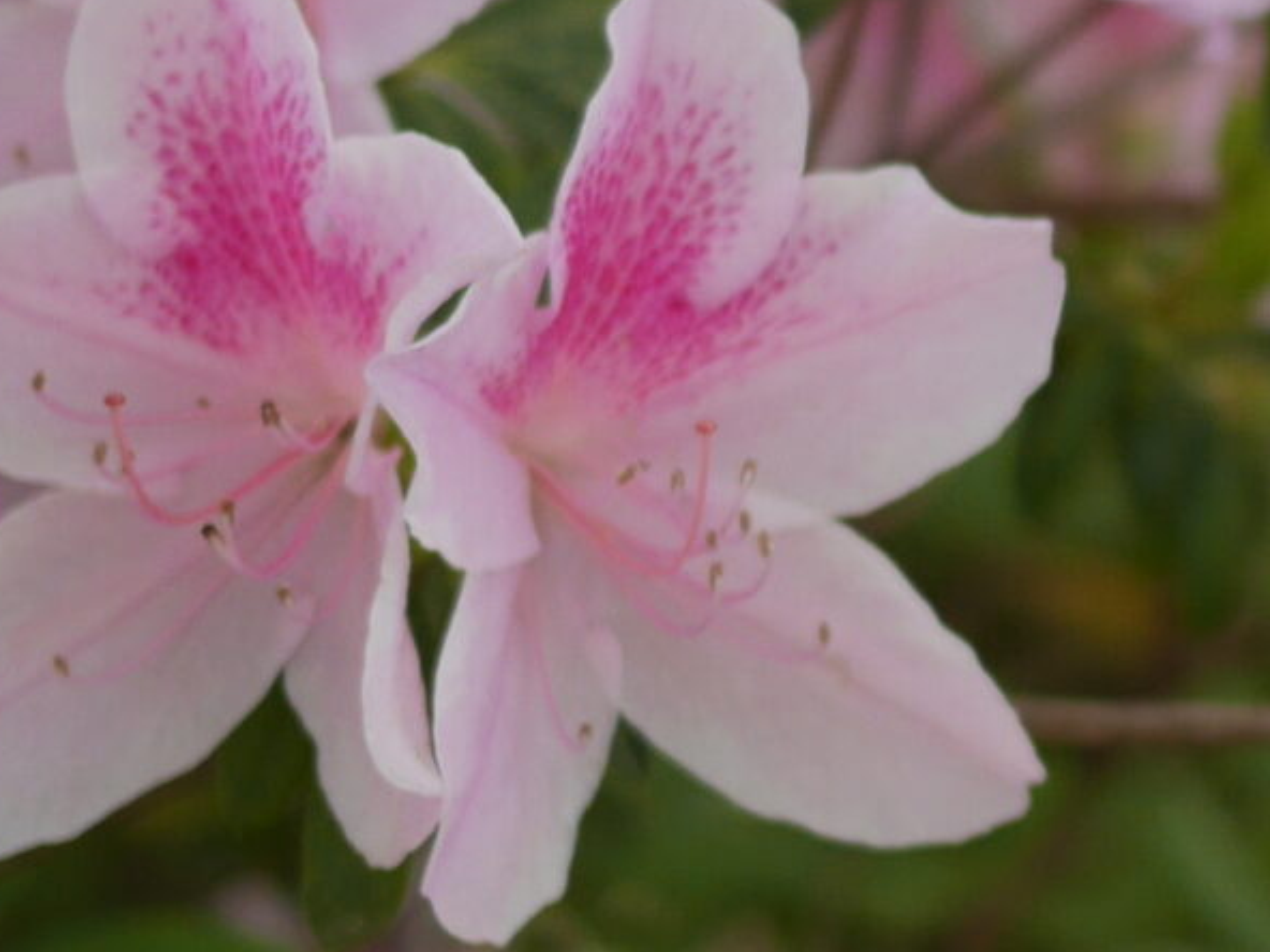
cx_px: 1787
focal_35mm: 173
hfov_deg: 11.1
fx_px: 6347
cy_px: 337
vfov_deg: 8.6
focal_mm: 20
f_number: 1.8
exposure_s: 1/1300
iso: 200
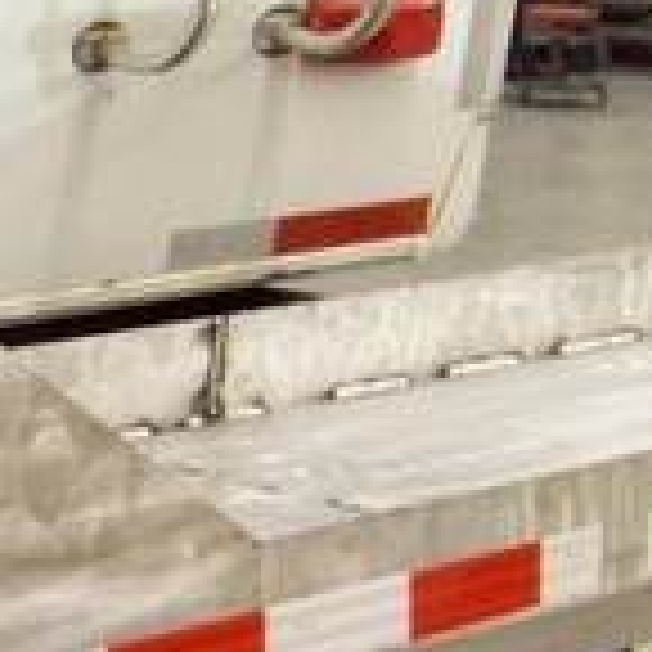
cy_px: 551
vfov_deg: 11.3
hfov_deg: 11.2
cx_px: -81
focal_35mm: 154
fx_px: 3282
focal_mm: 5.85
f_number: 2.8
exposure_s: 1/20
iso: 400
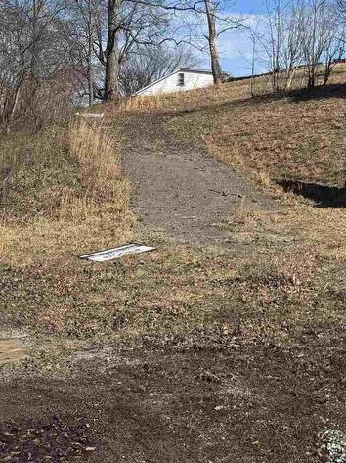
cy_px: 87
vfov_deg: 29.1
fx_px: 867
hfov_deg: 22.3
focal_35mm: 65
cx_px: 260
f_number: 1.78
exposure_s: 1/4608
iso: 80
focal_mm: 6.76
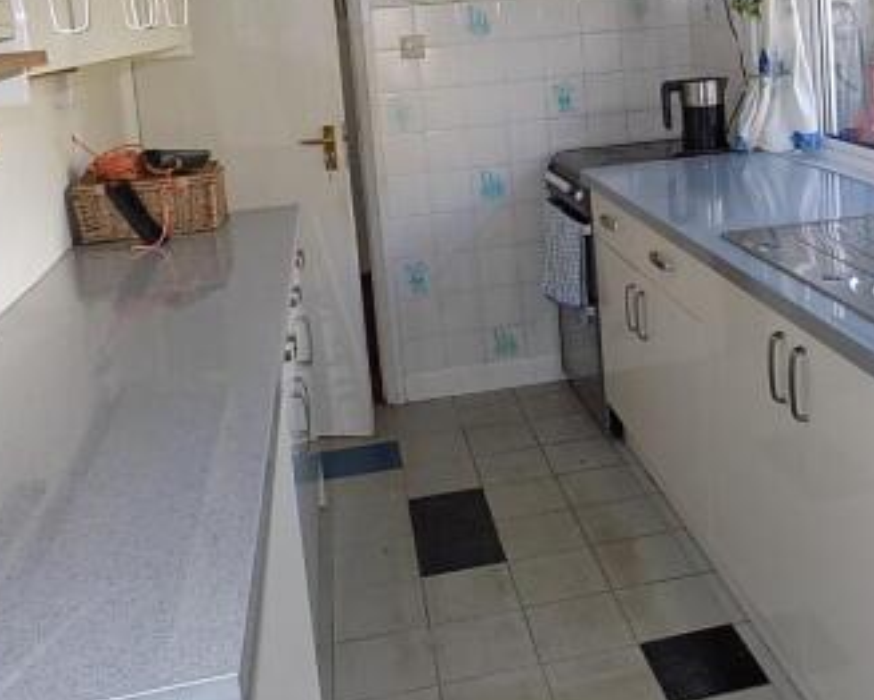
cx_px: 568
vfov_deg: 36.1
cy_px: 138
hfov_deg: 45.2
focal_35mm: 40
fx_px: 1035
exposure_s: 1/60
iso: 80
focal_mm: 4
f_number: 3.1
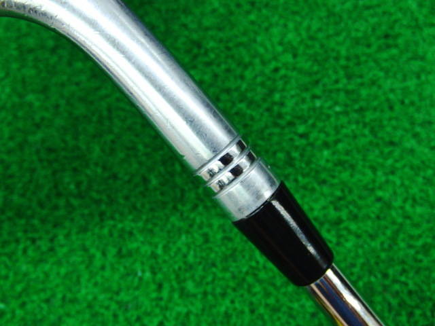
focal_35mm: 37
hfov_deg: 50.1
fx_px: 465
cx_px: 218
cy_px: 163
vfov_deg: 38.7
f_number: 3.6
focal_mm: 6.42
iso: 400
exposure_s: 1/50
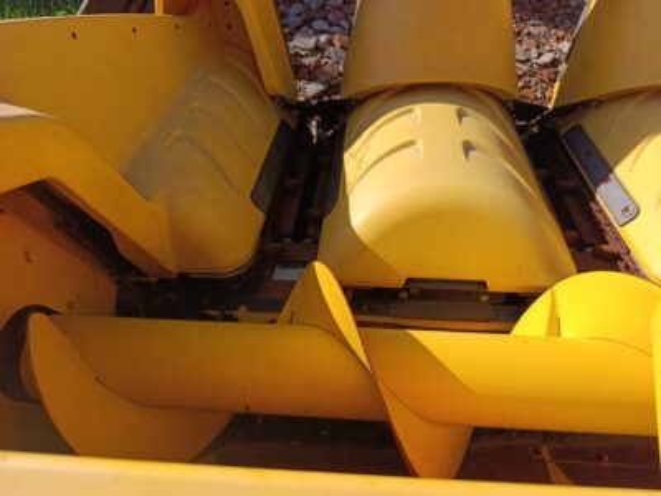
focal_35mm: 23
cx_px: 330
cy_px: 248
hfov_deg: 73.9
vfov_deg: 58.9
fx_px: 439
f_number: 1.6
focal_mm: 6.14
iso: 50
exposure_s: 1/588
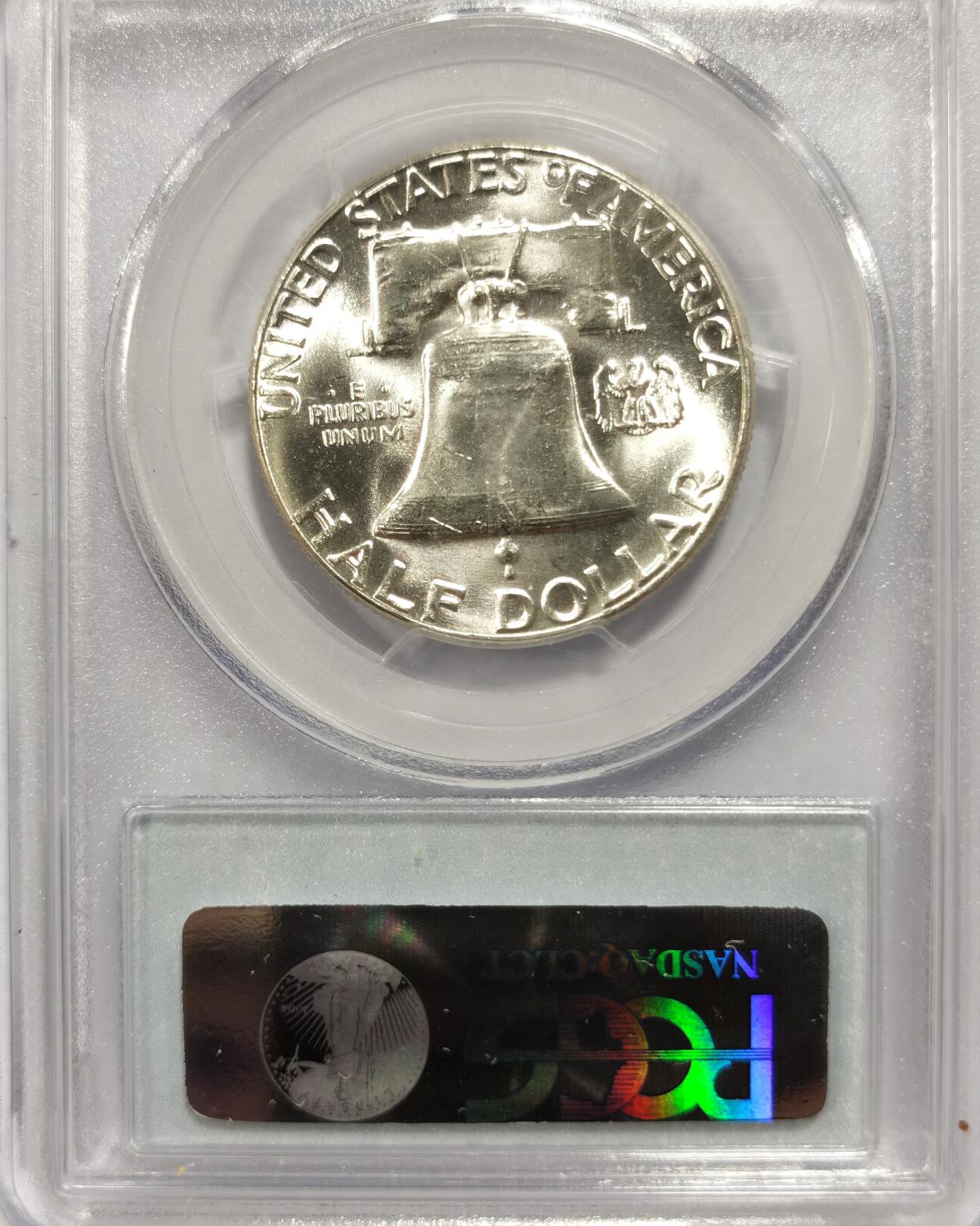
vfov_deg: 32.0
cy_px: 586
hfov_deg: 25.8
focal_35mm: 59
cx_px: 500
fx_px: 2139
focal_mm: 5.56
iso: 100
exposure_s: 1/100
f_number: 16
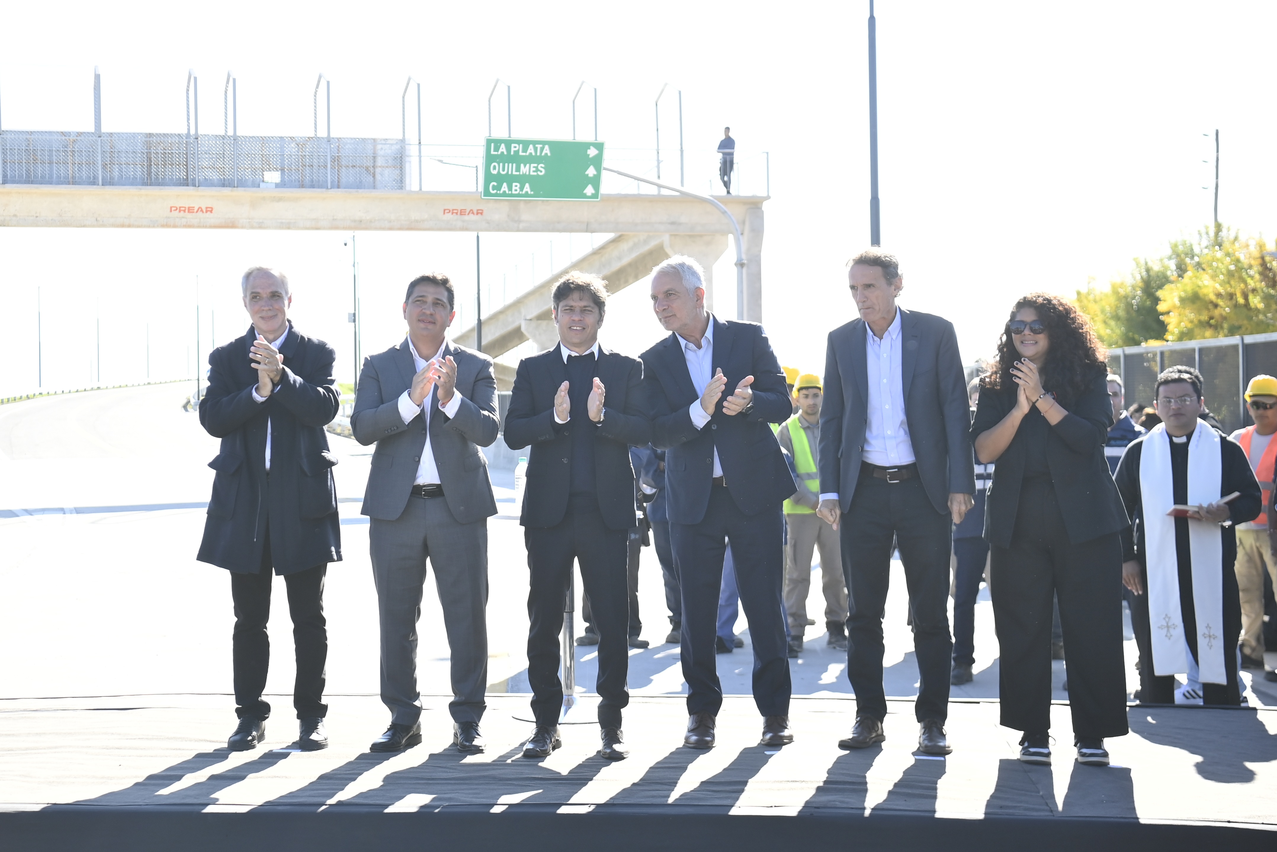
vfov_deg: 29.3
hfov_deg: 42.7
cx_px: 638
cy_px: 426
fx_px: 1632
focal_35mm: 46
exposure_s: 1/1667
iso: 500
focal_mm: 46
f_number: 3.5
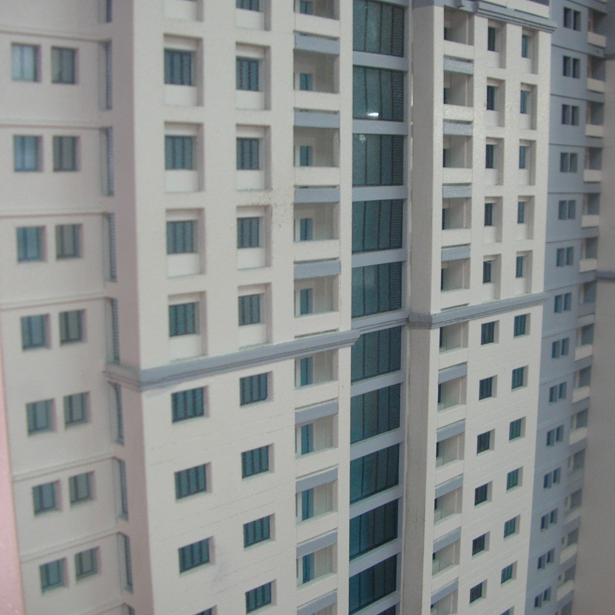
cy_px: 307
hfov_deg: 39.9
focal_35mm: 42
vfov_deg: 40.0
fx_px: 844
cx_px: 355
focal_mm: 5.8
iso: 56
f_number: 2.8
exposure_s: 1/6
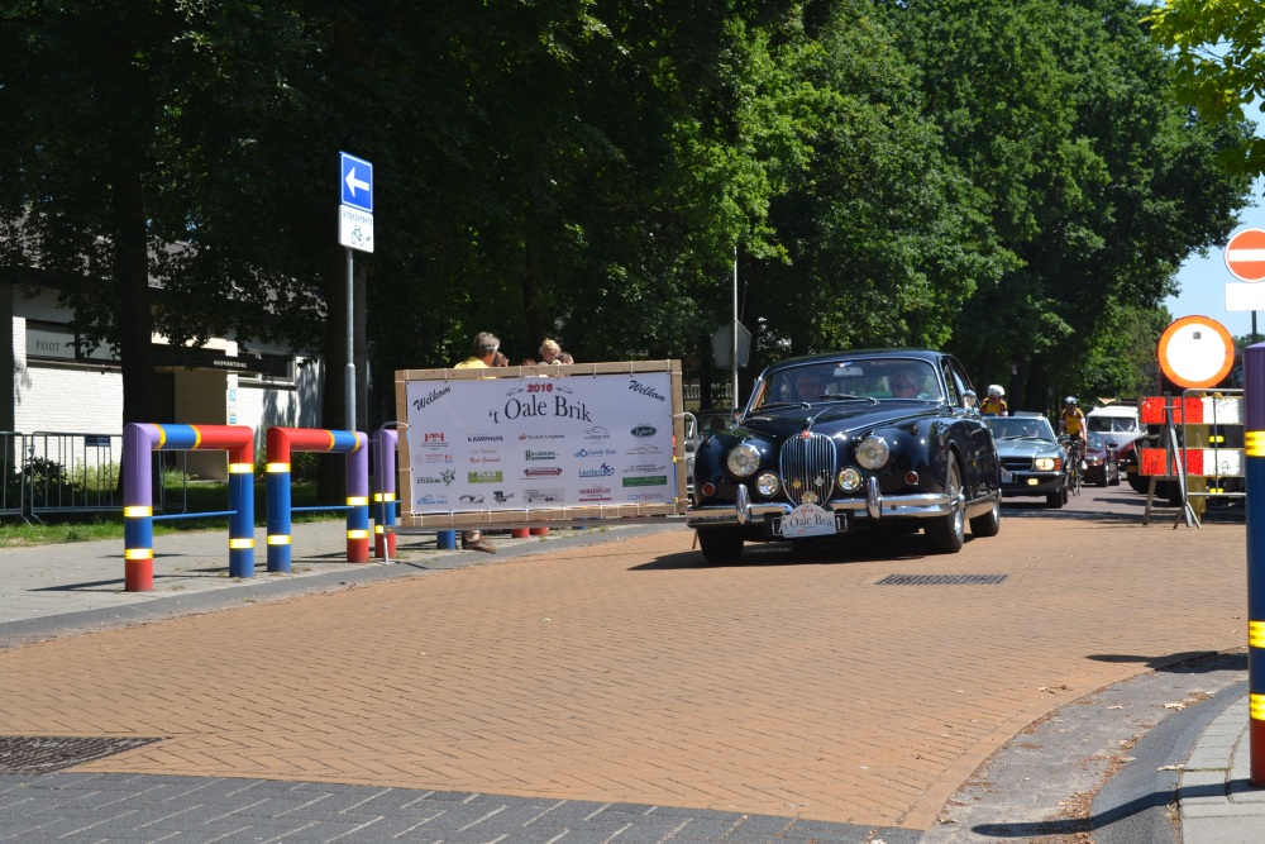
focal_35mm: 54
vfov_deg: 25.1
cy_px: 422
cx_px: 632
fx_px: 1898
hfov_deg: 36.9
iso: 100
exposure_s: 1/200
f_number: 8
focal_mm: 36
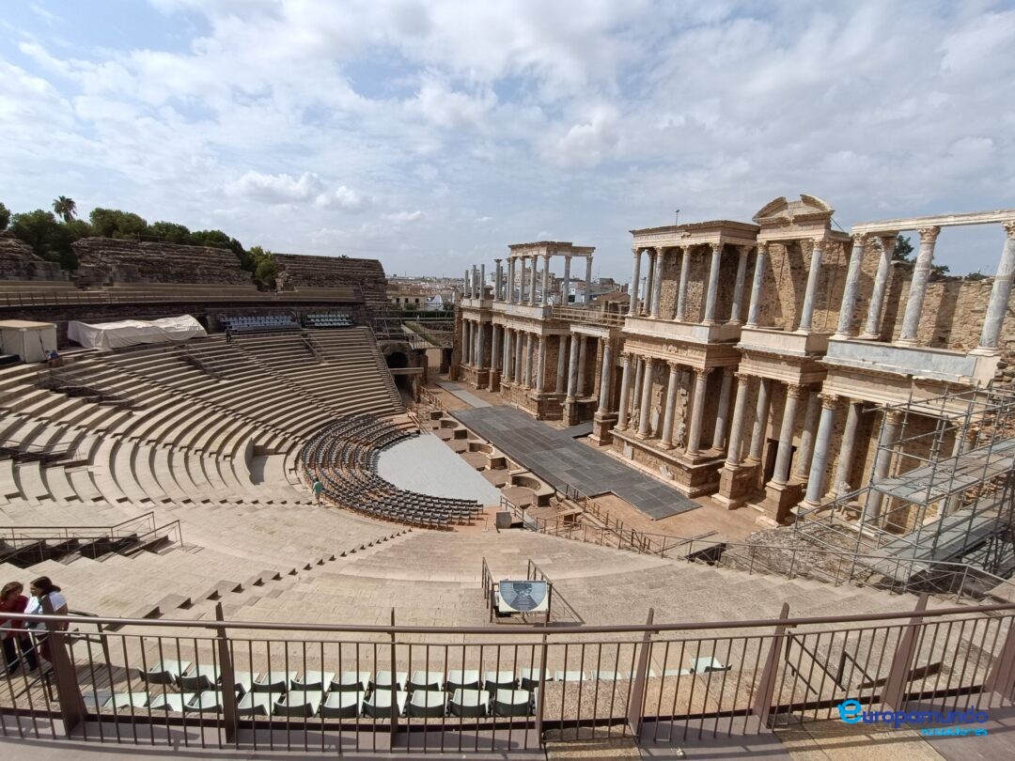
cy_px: 380
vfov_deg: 78.1
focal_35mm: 16
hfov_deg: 94.5
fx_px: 469
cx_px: 508
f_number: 2.2
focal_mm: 1.66
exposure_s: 1/1894
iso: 52
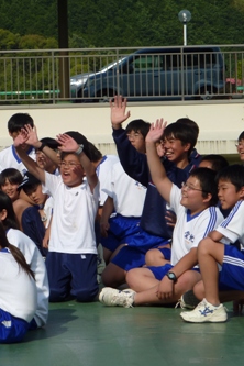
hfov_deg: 6.2
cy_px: 182
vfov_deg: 9.3
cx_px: 79
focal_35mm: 221
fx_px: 2247
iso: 80
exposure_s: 1/800
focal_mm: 25.9
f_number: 5.6
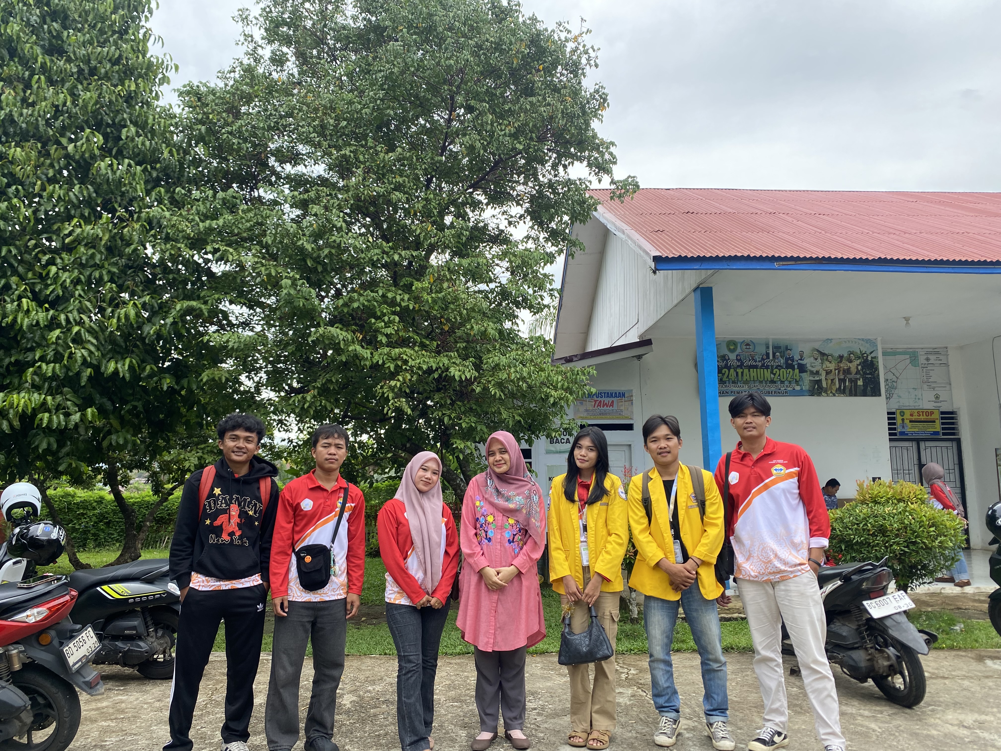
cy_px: 376
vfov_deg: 53.1
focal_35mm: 26
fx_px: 752
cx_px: 500
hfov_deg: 67.3
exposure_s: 1/833
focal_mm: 4.25
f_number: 1.8
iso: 32
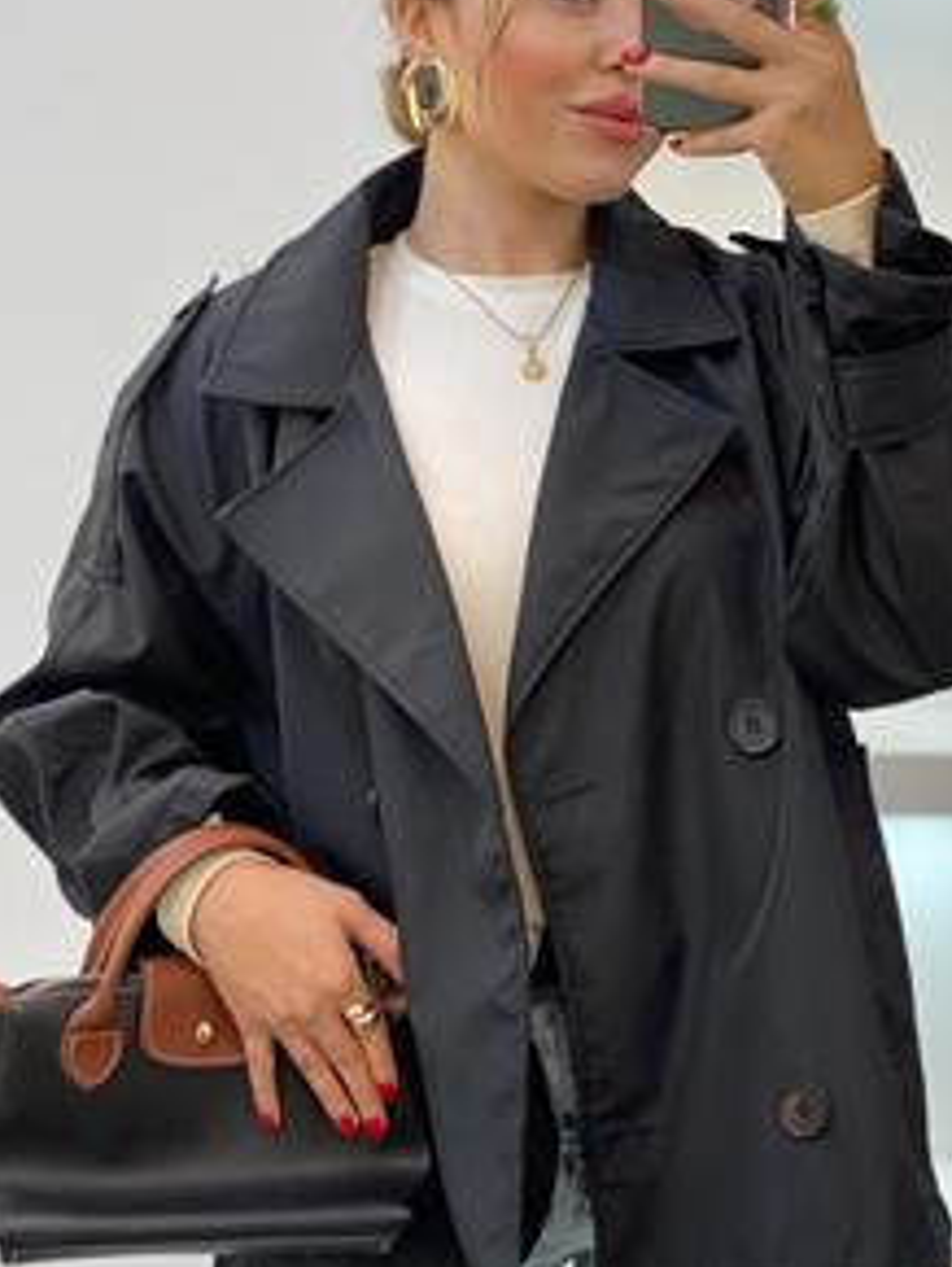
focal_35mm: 74
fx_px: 2710
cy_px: 518
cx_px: 528
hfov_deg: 19.9
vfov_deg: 26.3
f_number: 2
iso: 100
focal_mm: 6
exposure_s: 1/100
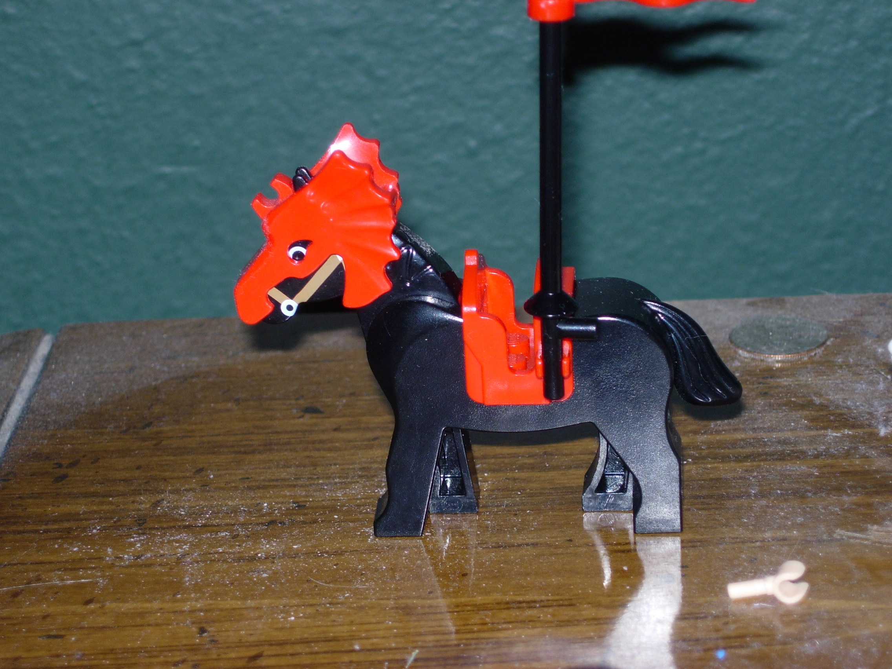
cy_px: 334
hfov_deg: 17.4
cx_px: 446
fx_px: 2912
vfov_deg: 13.1
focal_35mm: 113
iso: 79
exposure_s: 1/64
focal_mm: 23.4
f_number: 4.9
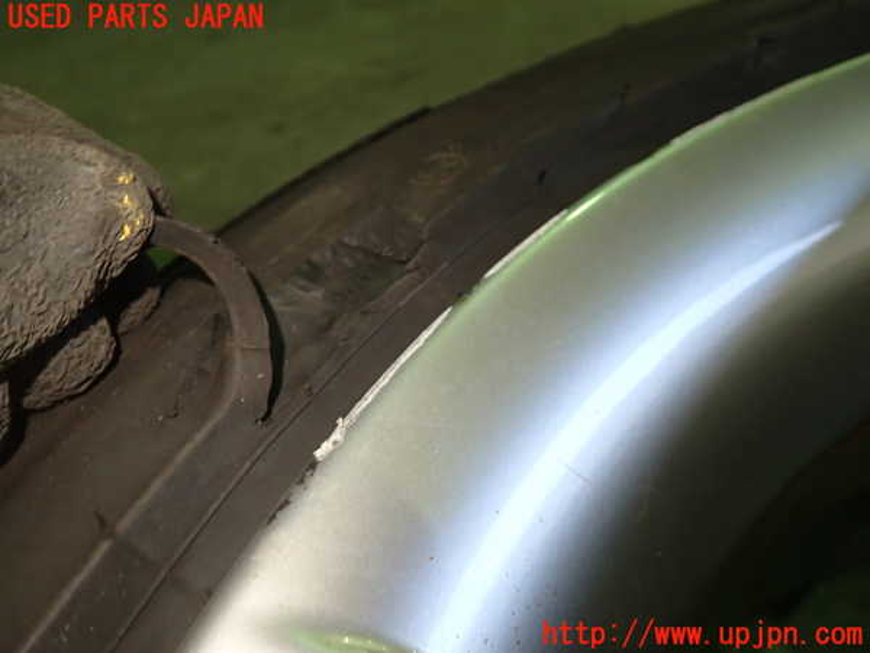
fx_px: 754
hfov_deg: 60.0
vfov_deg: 46.8
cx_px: 435
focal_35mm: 30
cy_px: 326
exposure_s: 1/30
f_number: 2.3
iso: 250
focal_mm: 5.4
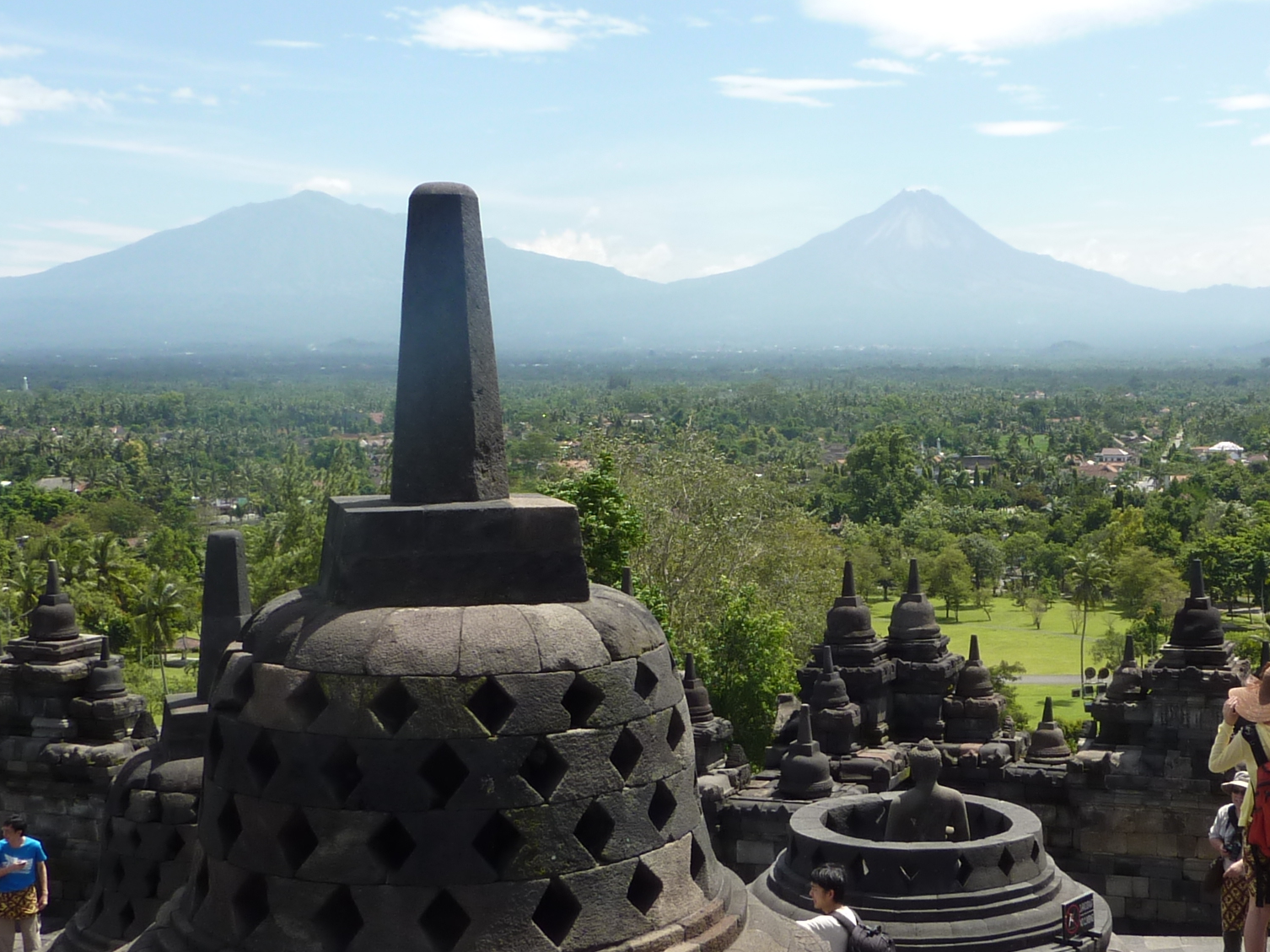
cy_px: 500
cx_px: 864
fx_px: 1871
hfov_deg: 37.0
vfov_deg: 28.5
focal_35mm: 51
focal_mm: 4.1
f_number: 4.5
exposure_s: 1/500
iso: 80
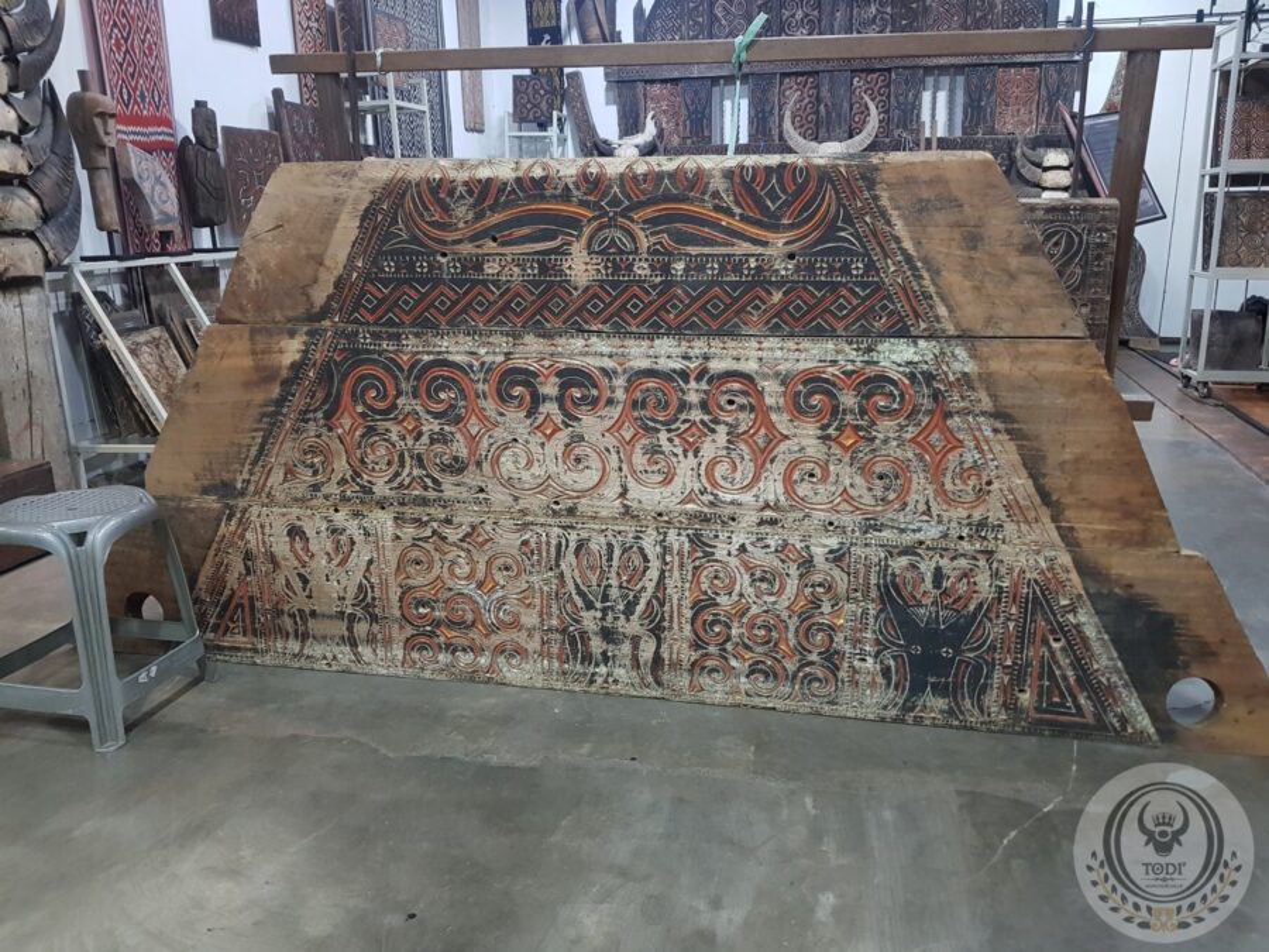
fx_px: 953
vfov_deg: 53.1
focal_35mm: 26
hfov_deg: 67.3
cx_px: 634
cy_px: 476
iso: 250
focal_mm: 4.3
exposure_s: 1/25
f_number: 1.7
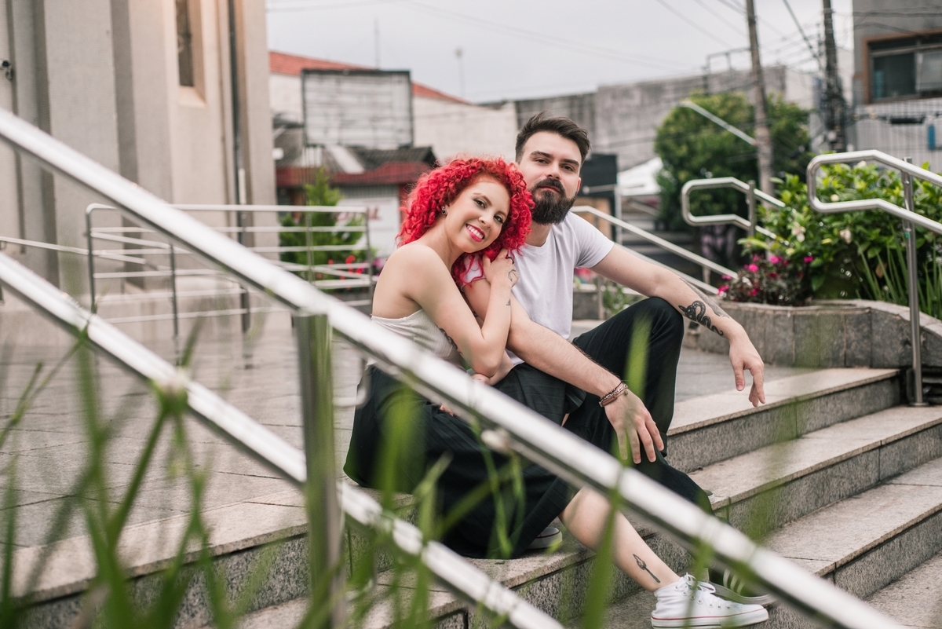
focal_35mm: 50
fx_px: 1309
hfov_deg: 39.6
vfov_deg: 27.0
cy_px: 314
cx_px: 471
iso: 400
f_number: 3.2
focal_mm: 50
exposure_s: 1/200
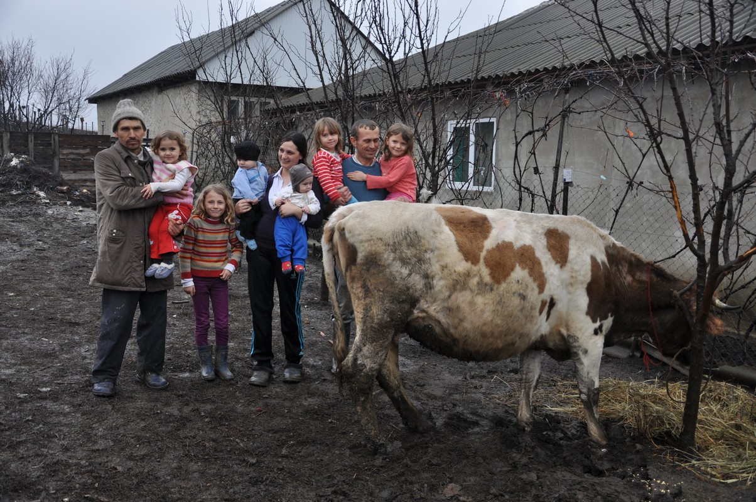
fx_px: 755
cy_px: 251
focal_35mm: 36
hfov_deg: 53.2
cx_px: 378
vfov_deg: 36.8
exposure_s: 1/320
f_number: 4.5
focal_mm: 24
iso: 200
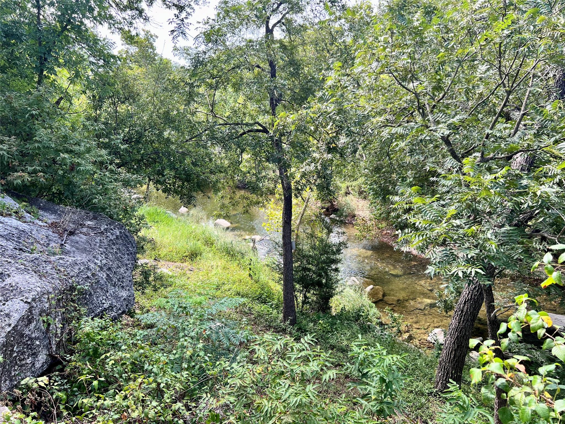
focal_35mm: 26
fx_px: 424
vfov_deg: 53.1
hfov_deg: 67.3
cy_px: 212
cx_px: 282
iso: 50
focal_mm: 5.7
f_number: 1.5
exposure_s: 1/572
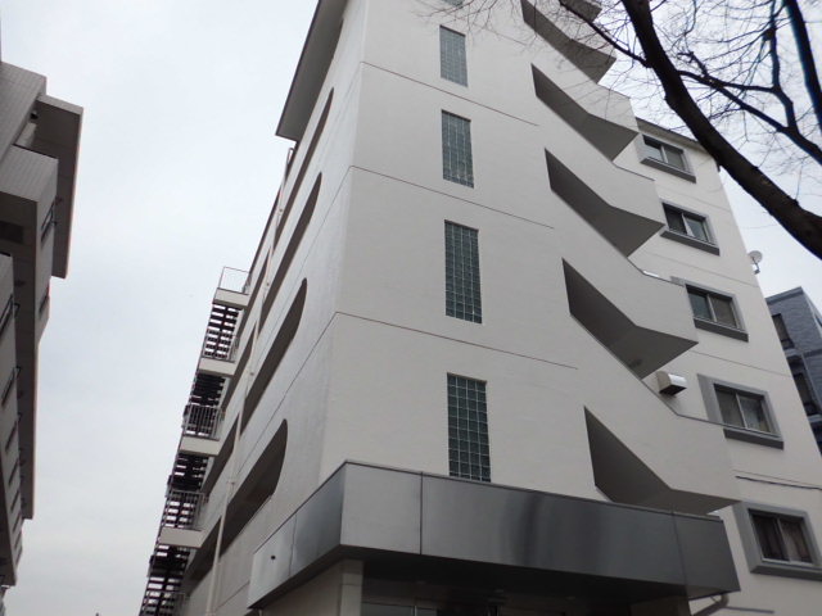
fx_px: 617
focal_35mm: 26
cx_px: 411
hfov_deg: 67.3
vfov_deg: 53.1
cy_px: 308
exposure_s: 1/125
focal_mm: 4.6
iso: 64
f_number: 8
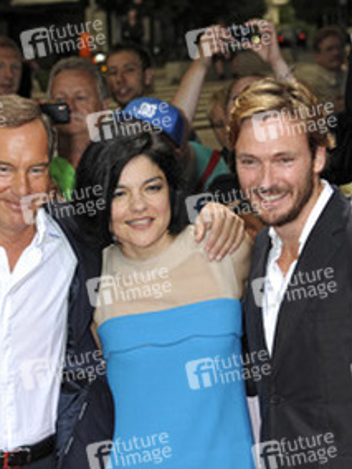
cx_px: 85
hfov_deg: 11.8
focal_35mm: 125
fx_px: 1695
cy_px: 246
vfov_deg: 15.8
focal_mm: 82
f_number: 6.3
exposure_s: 1/160
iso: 400
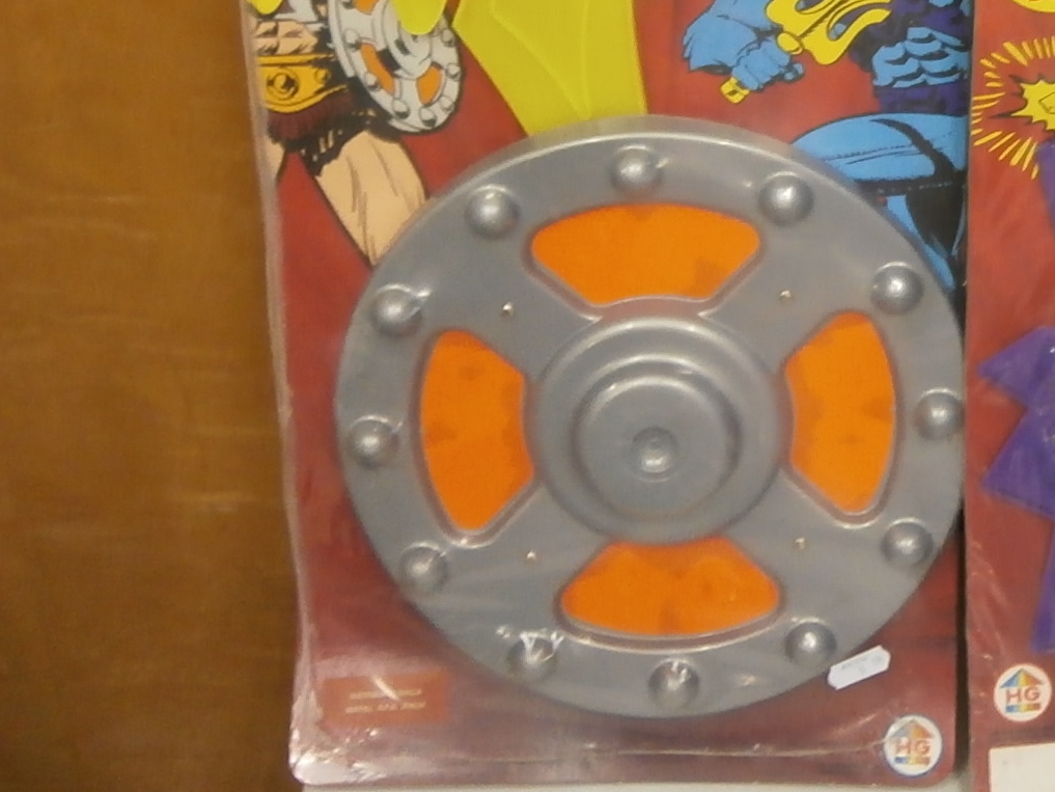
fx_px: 2378
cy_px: -65
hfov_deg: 24.2
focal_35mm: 78
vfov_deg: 18.2
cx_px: 975
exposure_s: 1/8
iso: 200
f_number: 2.9
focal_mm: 5.5
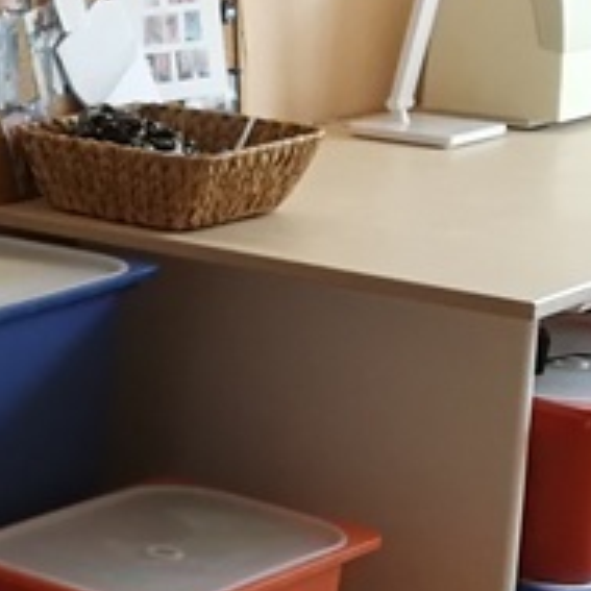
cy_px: 310
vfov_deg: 13.5
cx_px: -507
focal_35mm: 129
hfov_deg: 12.3
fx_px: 2492
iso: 160
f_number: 1.8
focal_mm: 3.95
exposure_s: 1/50
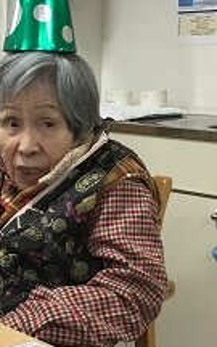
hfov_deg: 17.0
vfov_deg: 27.1
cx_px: 40
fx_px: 719
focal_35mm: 76
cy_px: 145
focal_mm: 3.3
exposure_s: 1/30
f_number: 2.4
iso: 32
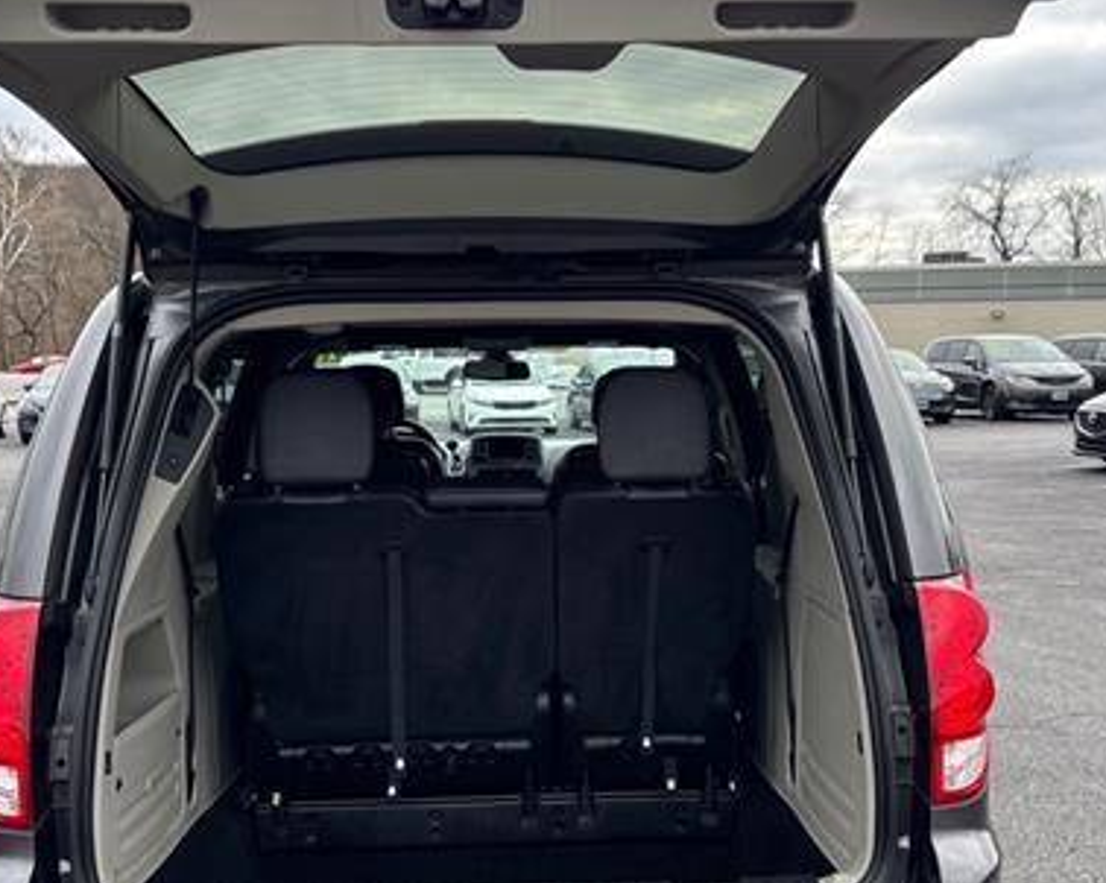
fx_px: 1407
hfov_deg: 42.9
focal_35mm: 43
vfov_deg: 34.8
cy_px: 529
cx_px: 565
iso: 50
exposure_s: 1/350
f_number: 1.6
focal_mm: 5.96
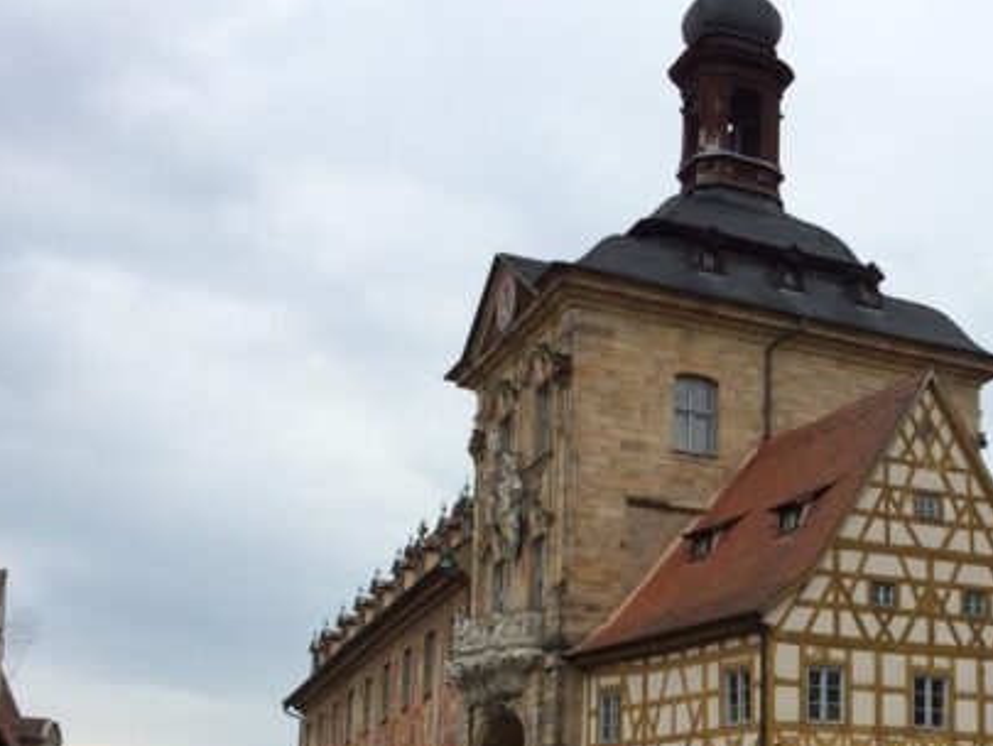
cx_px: 777
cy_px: 665
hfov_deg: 34.0
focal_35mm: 55
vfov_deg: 25.8
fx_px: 1578
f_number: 2.2
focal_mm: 4.15
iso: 32
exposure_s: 1/1001
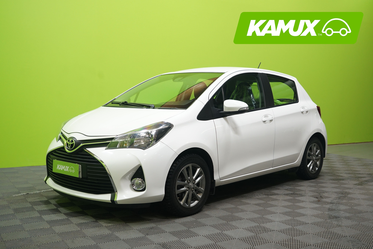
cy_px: 124
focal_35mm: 40
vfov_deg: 33.4
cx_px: 186
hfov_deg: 48.5
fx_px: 414
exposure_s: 1/20
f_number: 5
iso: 1000
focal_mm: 40
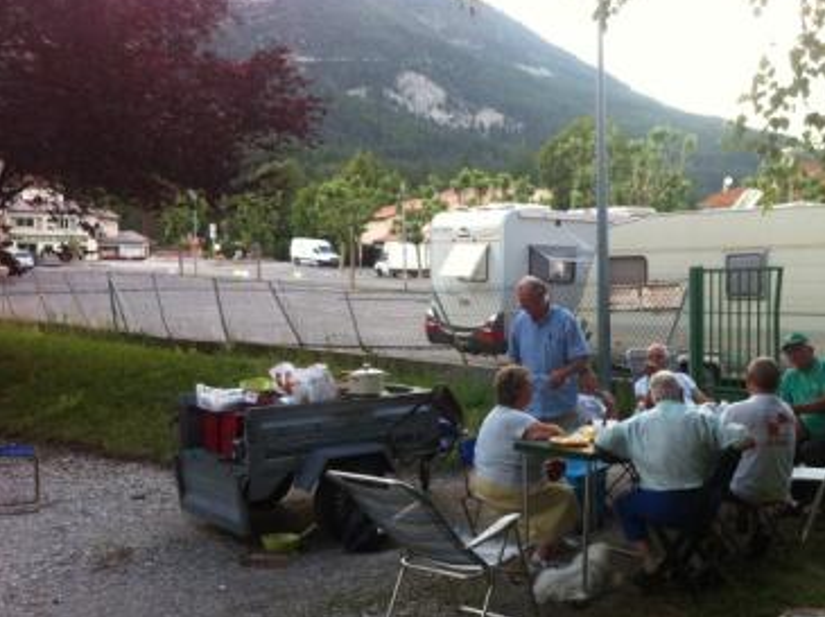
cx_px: 504
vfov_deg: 33.5
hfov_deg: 43.6
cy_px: 349
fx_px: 1024
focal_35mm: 43
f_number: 2.8
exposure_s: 1/120
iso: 125
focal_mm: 3.85
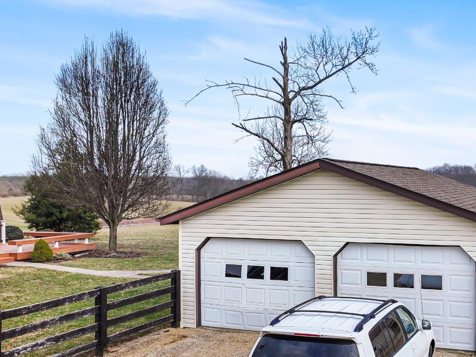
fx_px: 550
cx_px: 354
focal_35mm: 40
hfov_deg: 45.3
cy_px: 275
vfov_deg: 35.0
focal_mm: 12.29
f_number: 2.8
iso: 100
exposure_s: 1/800
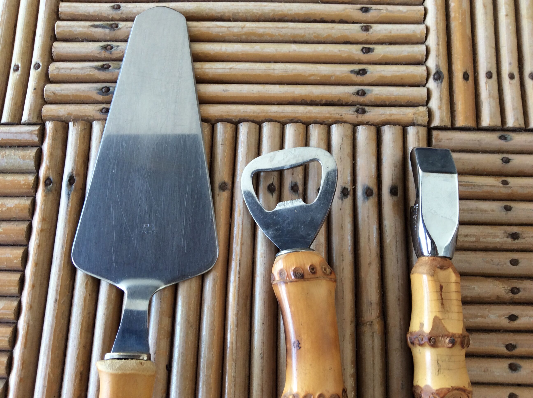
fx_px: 492
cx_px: 266
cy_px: 199
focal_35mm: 32
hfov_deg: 56.9
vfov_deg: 44.1
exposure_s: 1/25
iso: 32
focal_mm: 3.3
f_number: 2.4
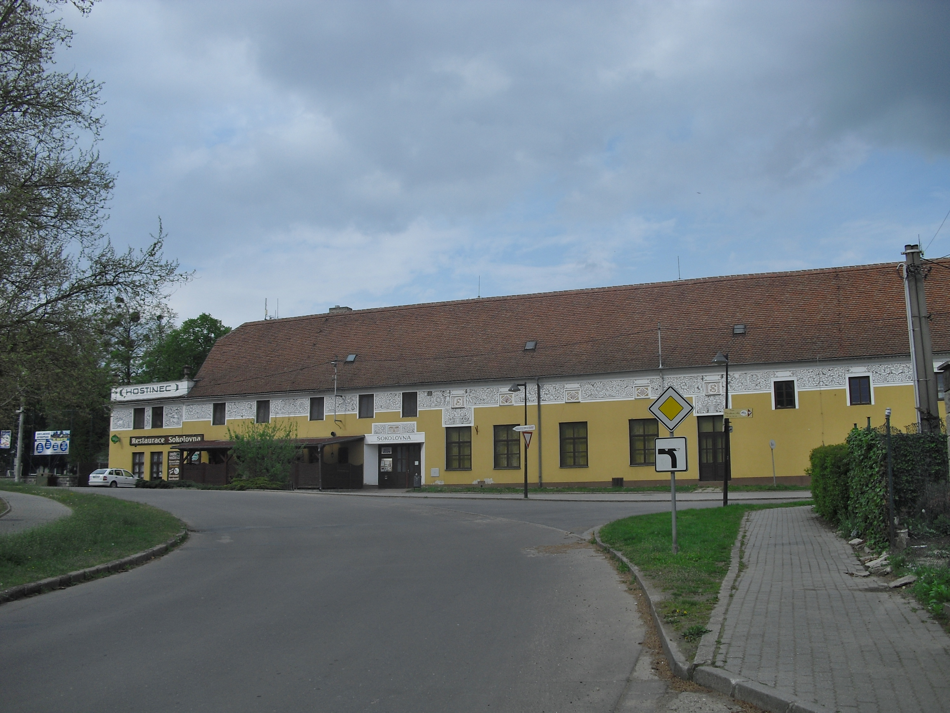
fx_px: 988
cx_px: 475
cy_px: 356
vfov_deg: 39.7
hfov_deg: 51.4
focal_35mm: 36
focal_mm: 6.3
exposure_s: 1/160
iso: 64
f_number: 7.8
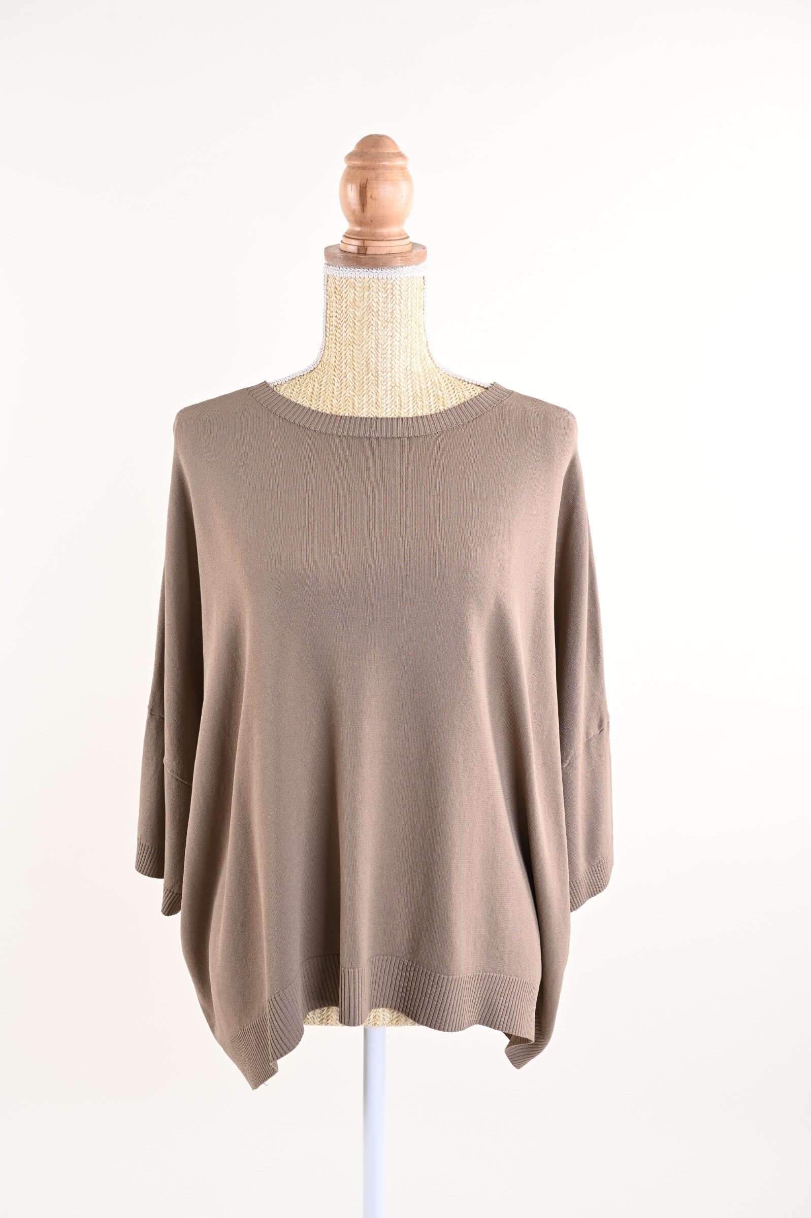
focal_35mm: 33
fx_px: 1116
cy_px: 609
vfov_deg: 57.3
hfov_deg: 39.9
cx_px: 406
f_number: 9
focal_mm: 33
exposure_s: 1/125
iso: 125
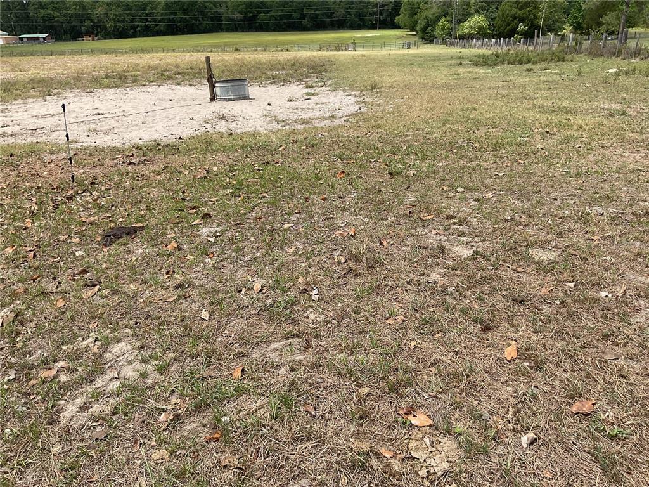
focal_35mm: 29
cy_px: 244
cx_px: 324
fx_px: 544
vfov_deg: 48.2
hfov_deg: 61.7
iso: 16
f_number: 1.8
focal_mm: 3
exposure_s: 1/1412
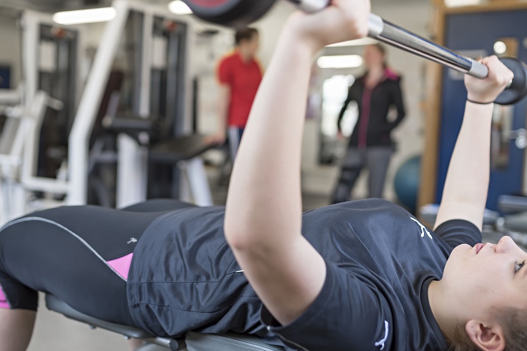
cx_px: 252
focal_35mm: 48
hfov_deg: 41.1
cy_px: 185
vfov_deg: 28.1
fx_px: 702
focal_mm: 35
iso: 100
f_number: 1.8
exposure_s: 1/160
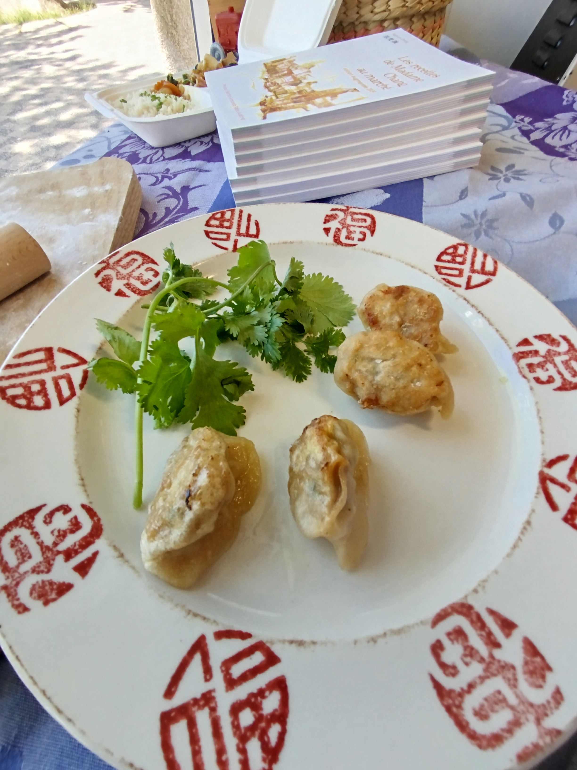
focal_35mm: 15
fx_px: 333
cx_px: 288
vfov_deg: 98.2
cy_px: 385
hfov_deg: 81.7
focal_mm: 1.65
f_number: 2.2
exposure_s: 1/238
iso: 50
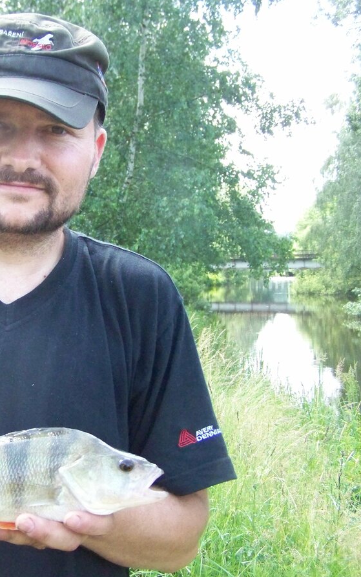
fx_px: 850
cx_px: 15
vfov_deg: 37.5
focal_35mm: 54
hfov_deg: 23.1
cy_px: 289
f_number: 2.8
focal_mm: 6.3
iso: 500
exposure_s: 1/500
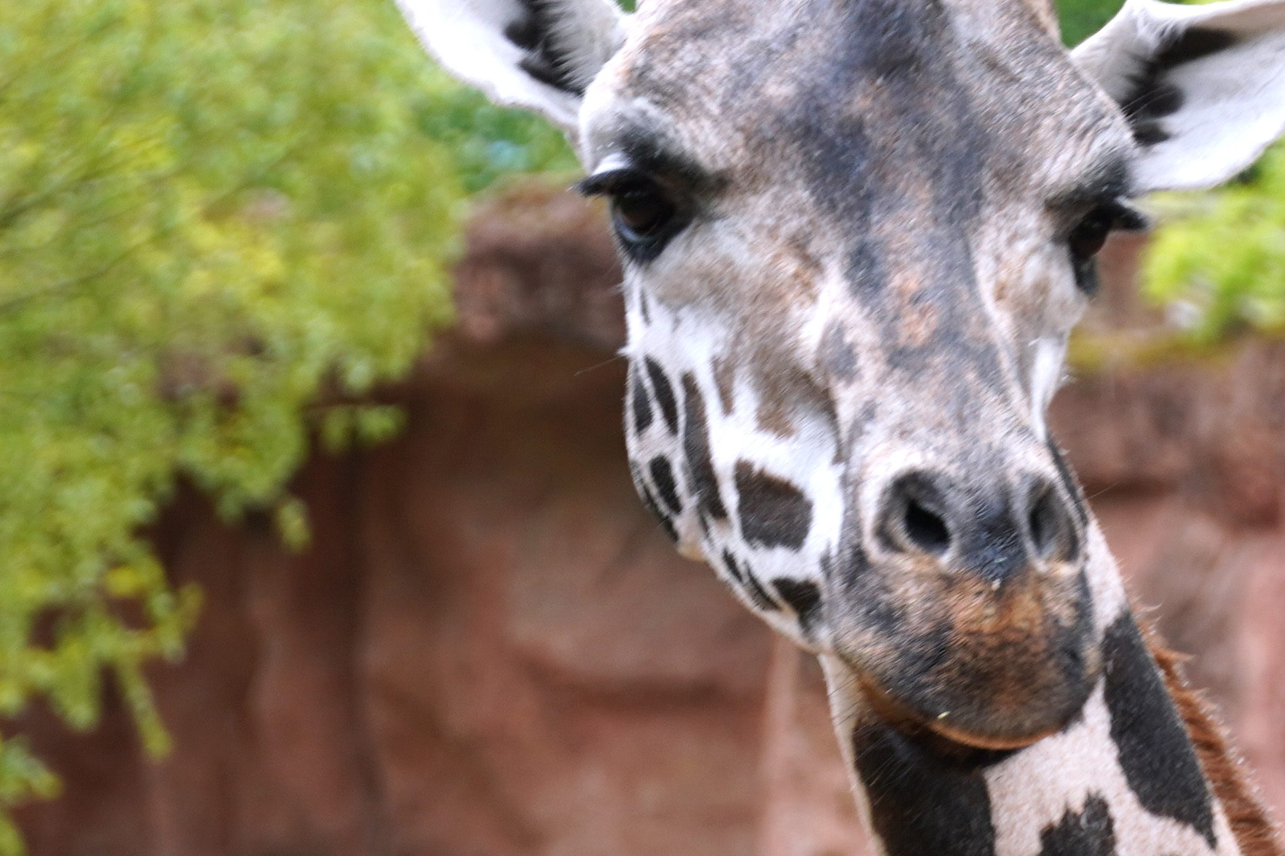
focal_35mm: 442
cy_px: 751
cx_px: 1148
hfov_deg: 4.7
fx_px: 15774
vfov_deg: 3.1
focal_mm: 96
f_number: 5.6
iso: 125
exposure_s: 1/160
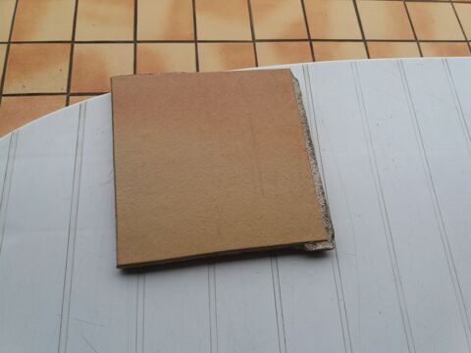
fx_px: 381
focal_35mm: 28
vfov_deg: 49.7
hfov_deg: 63.4
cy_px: 176
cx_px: 236
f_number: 1.9
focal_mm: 3.7
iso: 64
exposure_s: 1/362
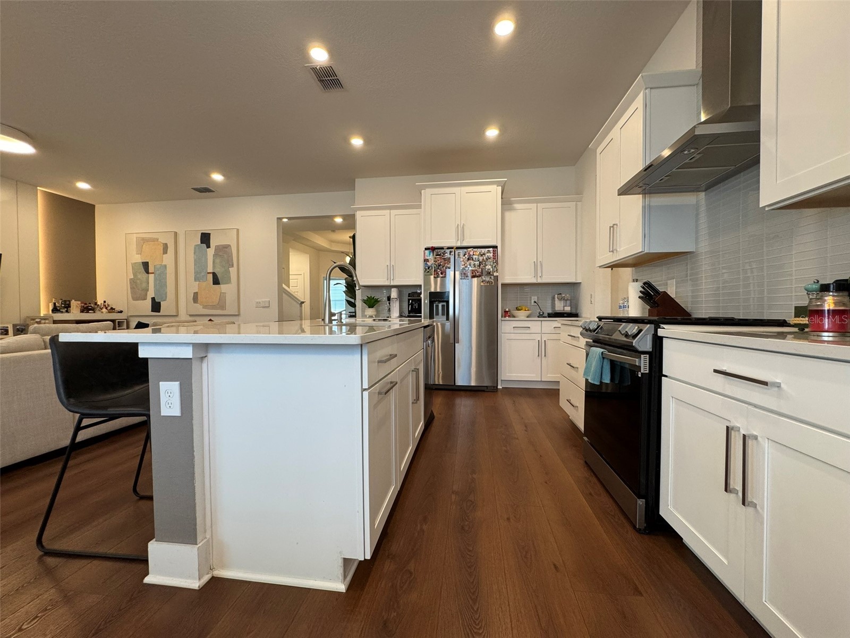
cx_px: 425
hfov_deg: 102.1
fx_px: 344
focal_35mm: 14
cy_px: 319
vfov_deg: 85.7
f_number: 2.2
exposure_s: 1/120
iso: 200
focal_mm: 2.22
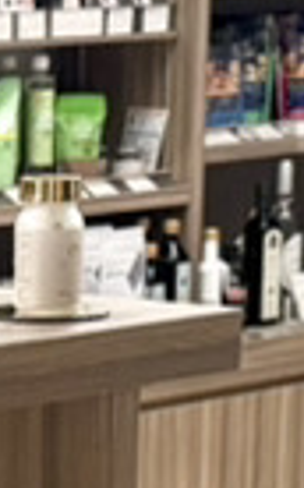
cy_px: 941
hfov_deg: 5.8
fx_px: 2936
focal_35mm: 221
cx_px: -219
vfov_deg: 9.0
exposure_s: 1/63
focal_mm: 6.76
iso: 200
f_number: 1.78
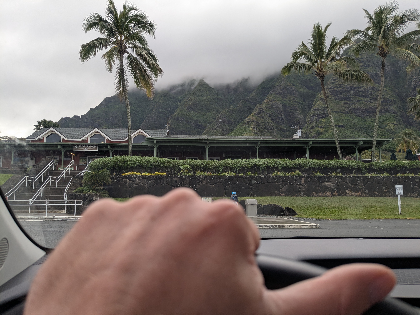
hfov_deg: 65.3
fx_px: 328
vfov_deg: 51.4
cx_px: 210
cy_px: 158
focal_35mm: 27
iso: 32
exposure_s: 1/187
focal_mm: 4.38
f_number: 1.73
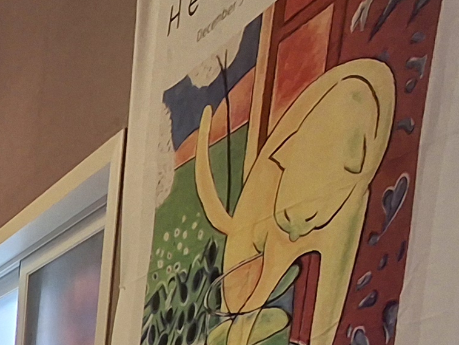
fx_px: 915
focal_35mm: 69
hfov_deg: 21.8
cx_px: -287
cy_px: 589
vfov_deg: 17.8
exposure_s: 1/40
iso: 100
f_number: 2.2
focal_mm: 1.64
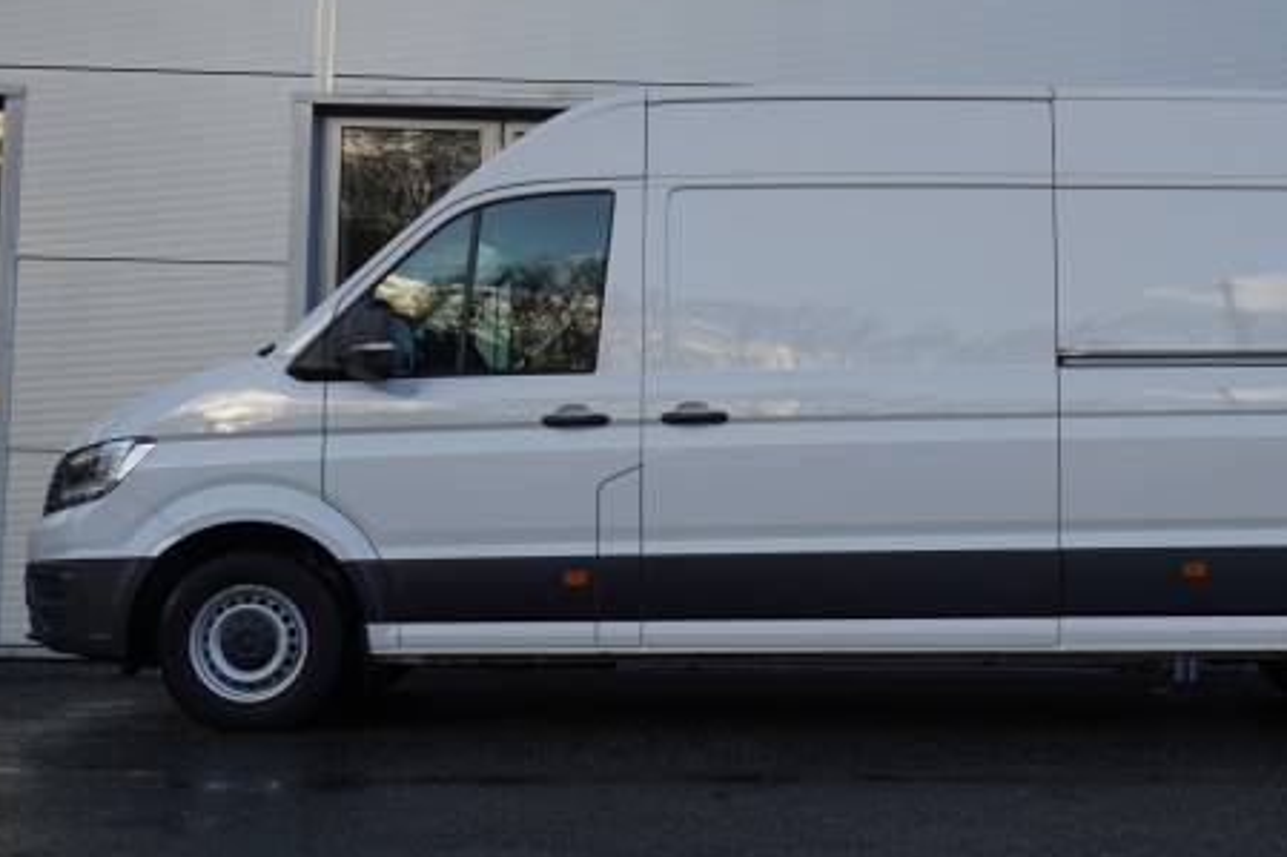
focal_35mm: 58
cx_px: 891
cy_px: 390
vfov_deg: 23.5
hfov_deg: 34.2
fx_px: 2062
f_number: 4.5
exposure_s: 1/200
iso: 125
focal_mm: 27
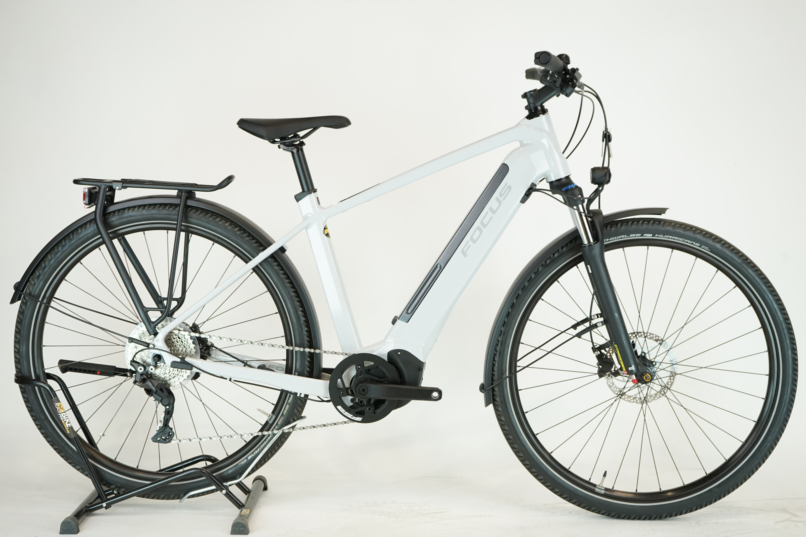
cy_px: 268
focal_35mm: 55
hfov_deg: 36.2
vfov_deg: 24.6
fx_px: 1231
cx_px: 403
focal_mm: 55
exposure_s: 1/200
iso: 1250
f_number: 5.6
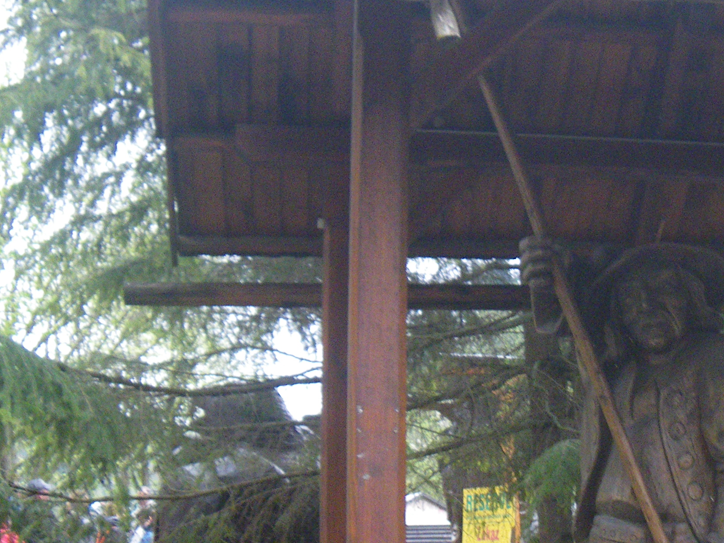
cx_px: 625
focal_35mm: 63
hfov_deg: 29.7
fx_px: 1318
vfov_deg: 23.1
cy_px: 389
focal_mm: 5
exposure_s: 1/50
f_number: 3.5
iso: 320
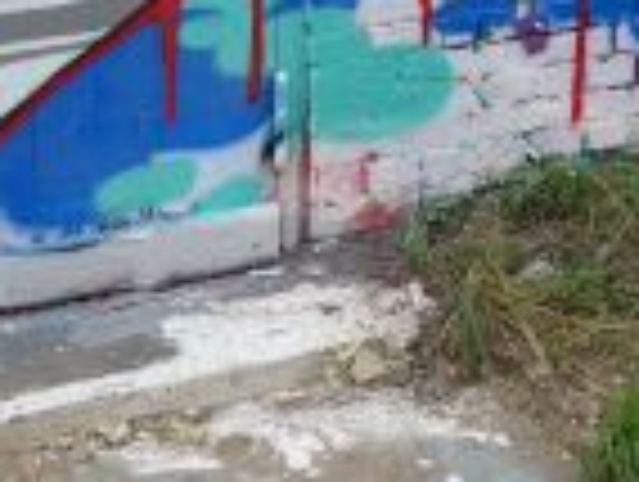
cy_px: -282
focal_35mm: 102
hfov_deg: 19.1
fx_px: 1886
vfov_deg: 13.5
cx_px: 472
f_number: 2.8
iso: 80
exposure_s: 1/250
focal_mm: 6
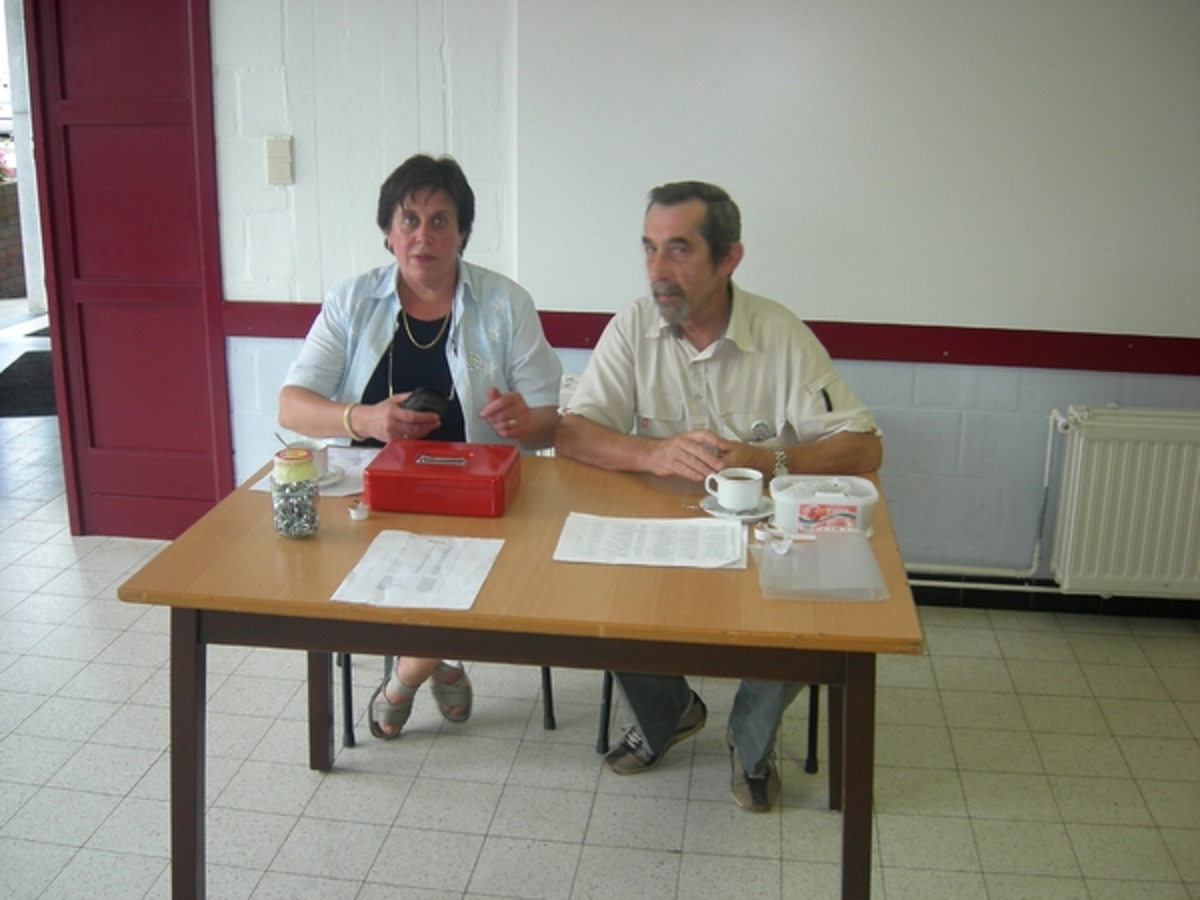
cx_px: 600
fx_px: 1248
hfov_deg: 51.4
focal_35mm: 36
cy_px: 450
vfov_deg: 39.7
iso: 64
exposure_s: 1/30
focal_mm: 7.5
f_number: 2.7
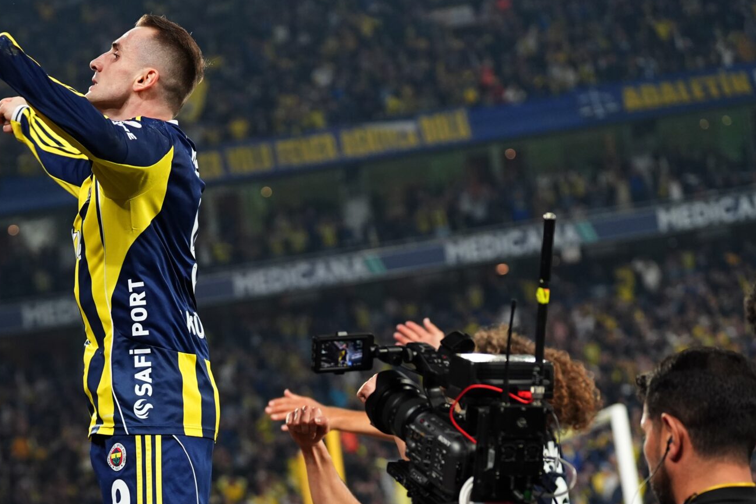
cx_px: 178
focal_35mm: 138
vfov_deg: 9.9
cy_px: 483
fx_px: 2898
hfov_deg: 14.8
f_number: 2.8
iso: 2000
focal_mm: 70
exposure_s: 1/1000
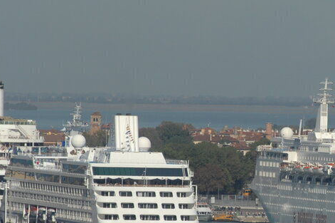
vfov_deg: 2.0
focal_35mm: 690
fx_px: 6414
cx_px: 381
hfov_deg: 3.0
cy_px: 182
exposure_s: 1/1000
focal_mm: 200
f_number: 8
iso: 200
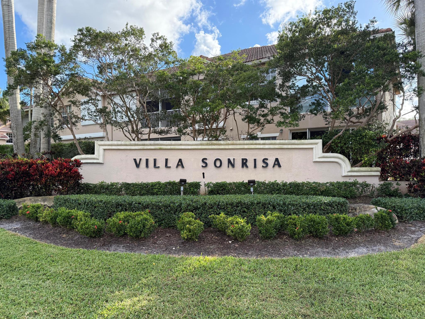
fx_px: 295
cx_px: 212
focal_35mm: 24
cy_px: 160
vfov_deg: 56.8
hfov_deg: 71.6
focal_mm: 6.76
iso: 100
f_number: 1.78
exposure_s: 1/1464
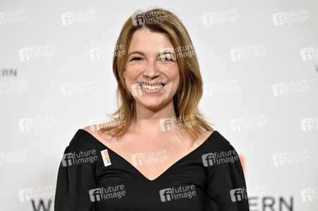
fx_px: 1192
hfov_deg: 15.2
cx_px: 159
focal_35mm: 135
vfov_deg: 10.1
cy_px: 106
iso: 1000
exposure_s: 1/320
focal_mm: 135
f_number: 2.8
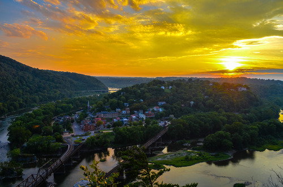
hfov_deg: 67.5
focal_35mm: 27
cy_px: 94
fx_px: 212
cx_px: 142
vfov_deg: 47.7
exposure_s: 1/200
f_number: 7.1
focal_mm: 18
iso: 200
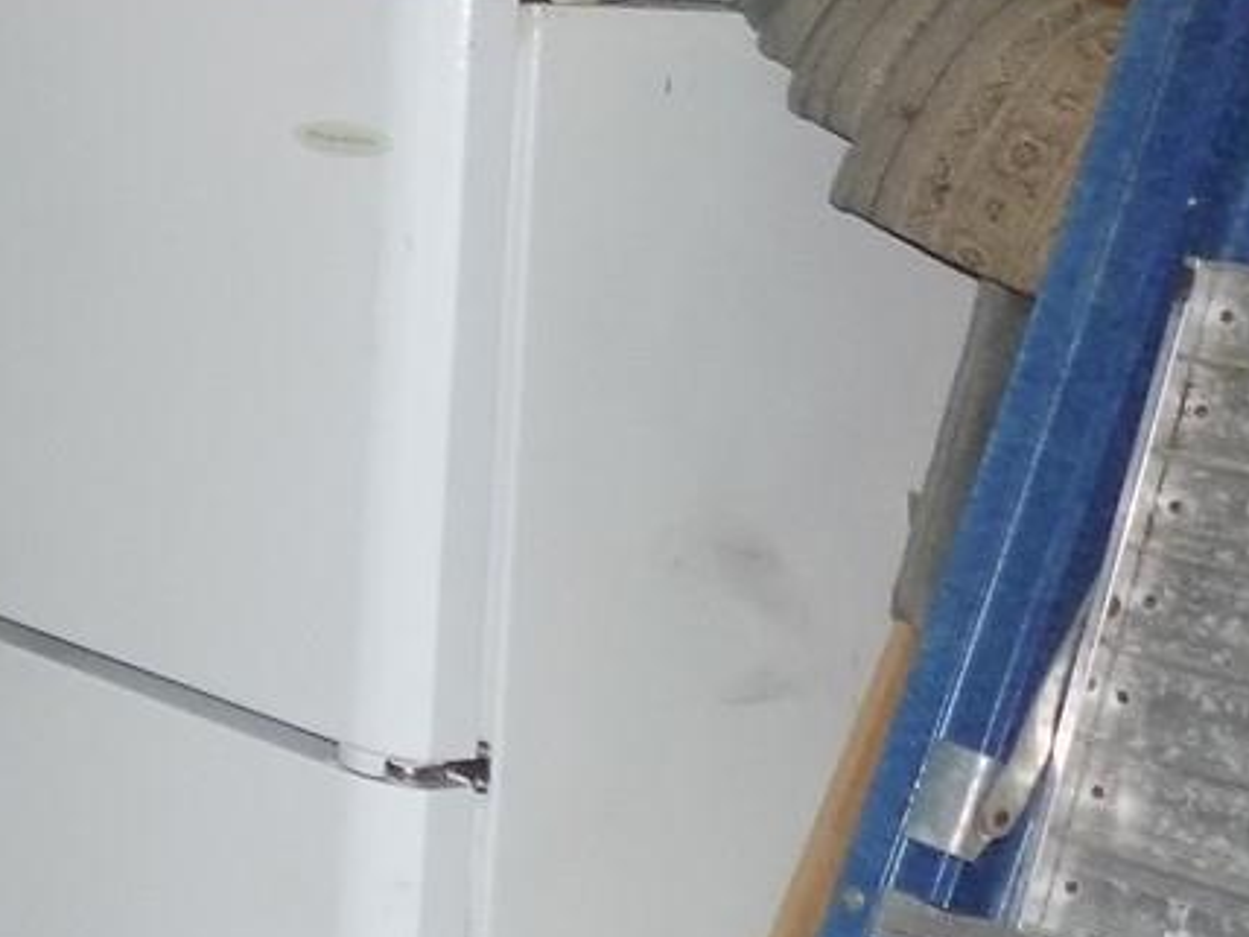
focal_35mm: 86
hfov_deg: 18.5
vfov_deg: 16.7
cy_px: -53
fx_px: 3103
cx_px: -913
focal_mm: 4
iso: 200
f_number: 3.1
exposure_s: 1/30
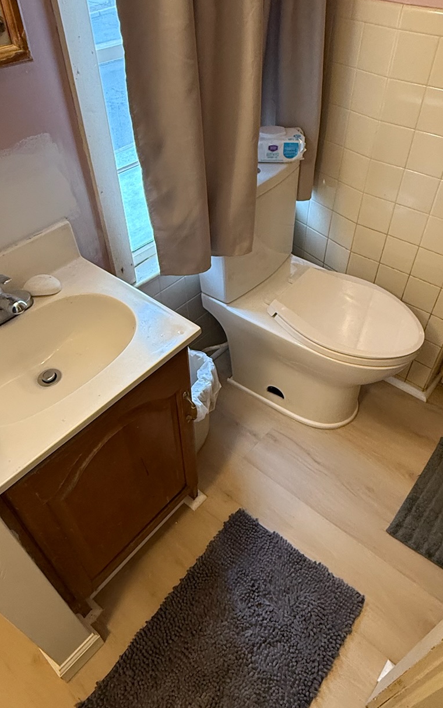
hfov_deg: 49.3
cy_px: 358
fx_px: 483
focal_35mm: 25
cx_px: 232
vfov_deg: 72.5
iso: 250
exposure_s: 1/60
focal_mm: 2.22
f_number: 2.2
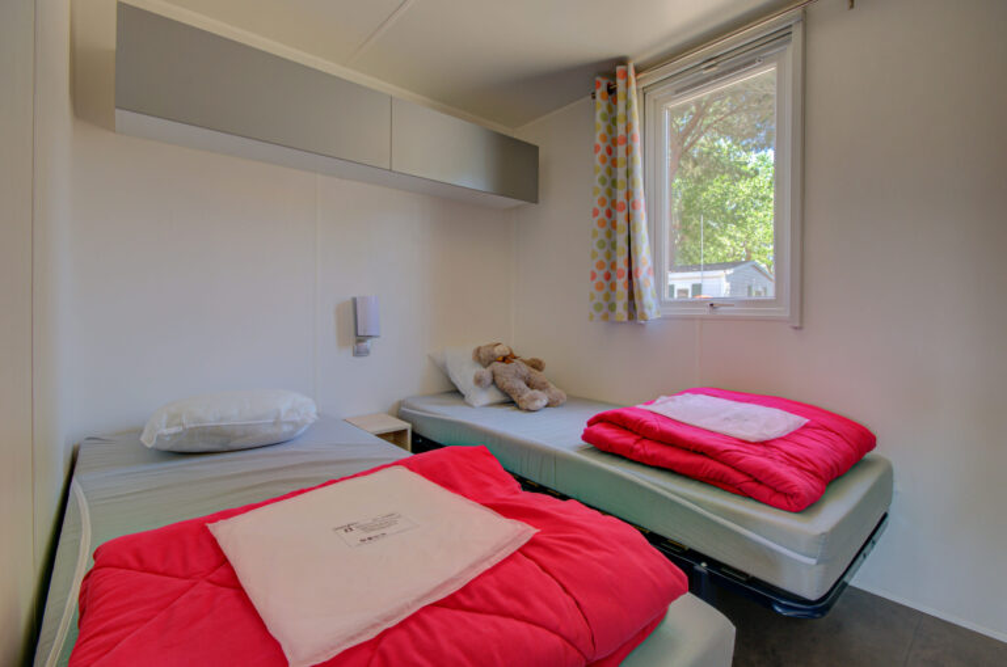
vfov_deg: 77.1
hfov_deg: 100.5
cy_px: 334
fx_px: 419
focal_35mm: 15
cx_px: 504
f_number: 13
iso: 100
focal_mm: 10
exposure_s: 1/2.5
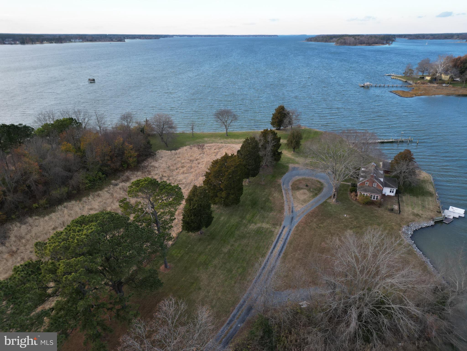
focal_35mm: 24
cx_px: 234
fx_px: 324
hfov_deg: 71.6
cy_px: 176
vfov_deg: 56.8
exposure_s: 1/400
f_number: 1.7
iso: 130
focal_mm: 6.72
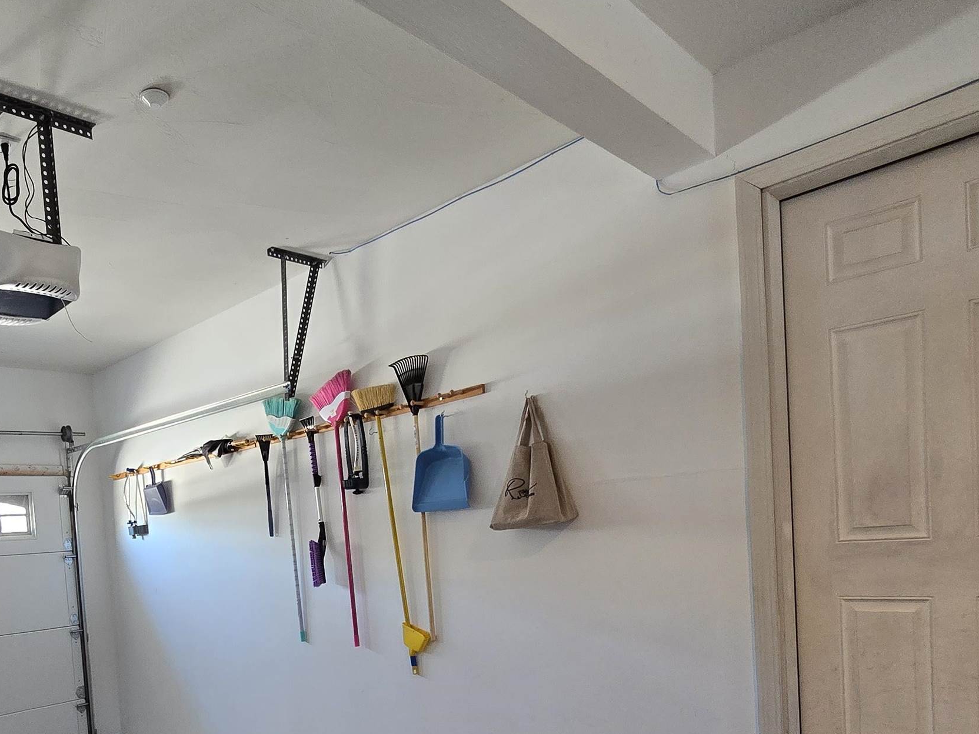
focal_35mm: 24
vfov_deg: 53.6
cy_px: 572
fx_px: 679
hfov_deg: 68.7
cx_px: 294
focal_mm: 2.2
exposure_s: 1/60
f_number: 2.2
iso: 400
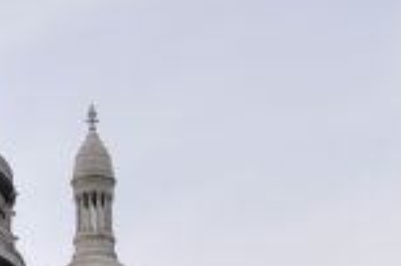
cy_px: 378
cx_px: -68
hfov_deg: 4.6
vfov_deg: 3.0
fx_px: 4995
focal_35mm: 449
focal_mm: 45
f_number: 9
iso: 200
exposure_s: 1/320
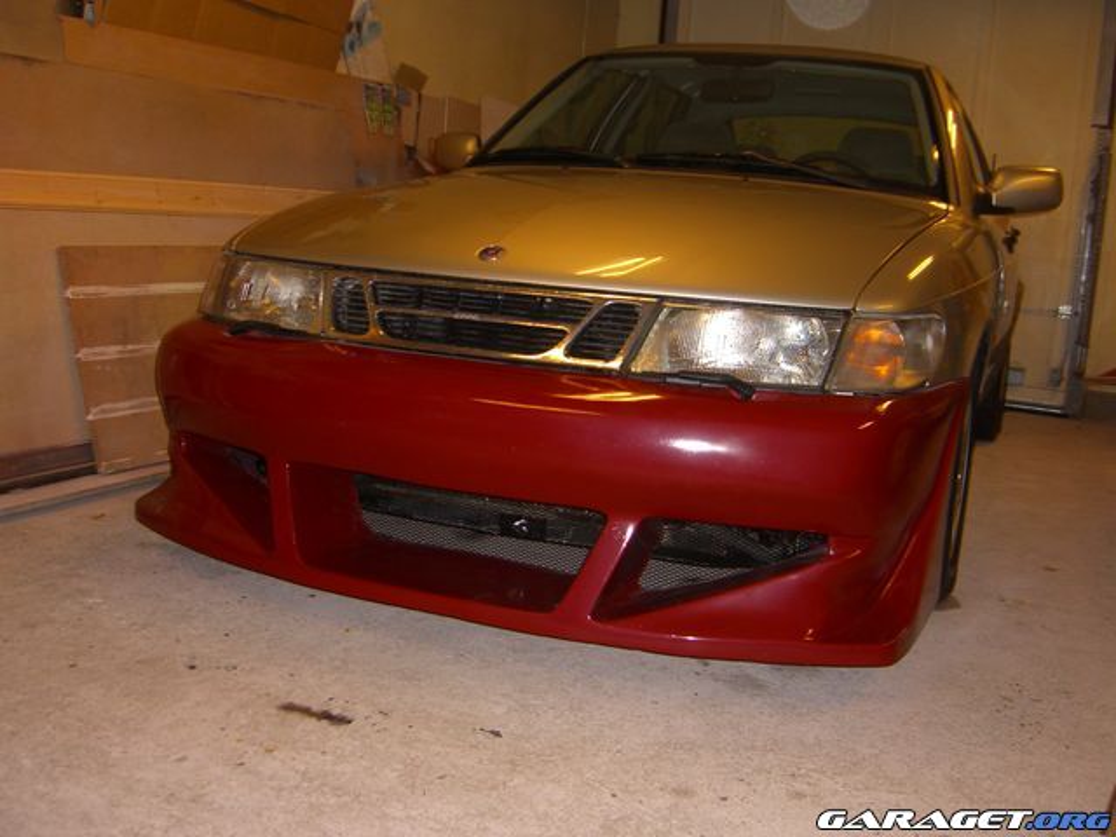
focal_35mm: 38
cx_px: 558
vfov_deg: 37.7
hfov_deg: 49.0
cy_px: 418
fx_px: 1225
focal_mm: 7.9
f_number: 2.8
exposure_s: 1/60
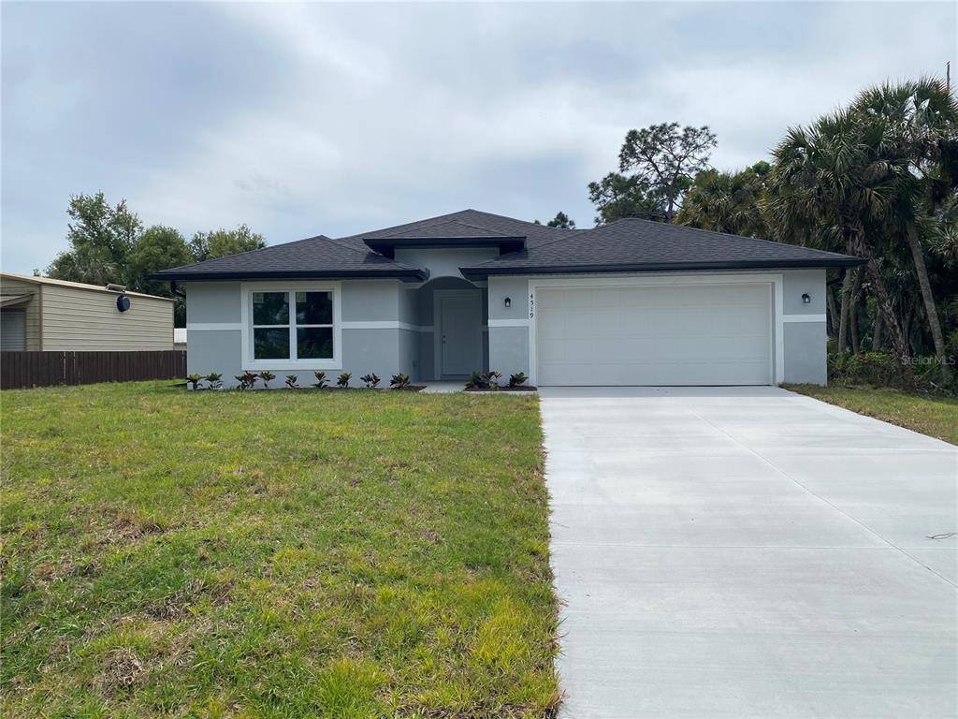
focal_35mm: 26
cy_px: 360
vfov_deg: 53.1
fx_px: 720
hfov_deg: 67.3
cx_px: 479
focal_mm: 4.25
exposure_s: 1/5747
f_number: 1.8
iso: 32
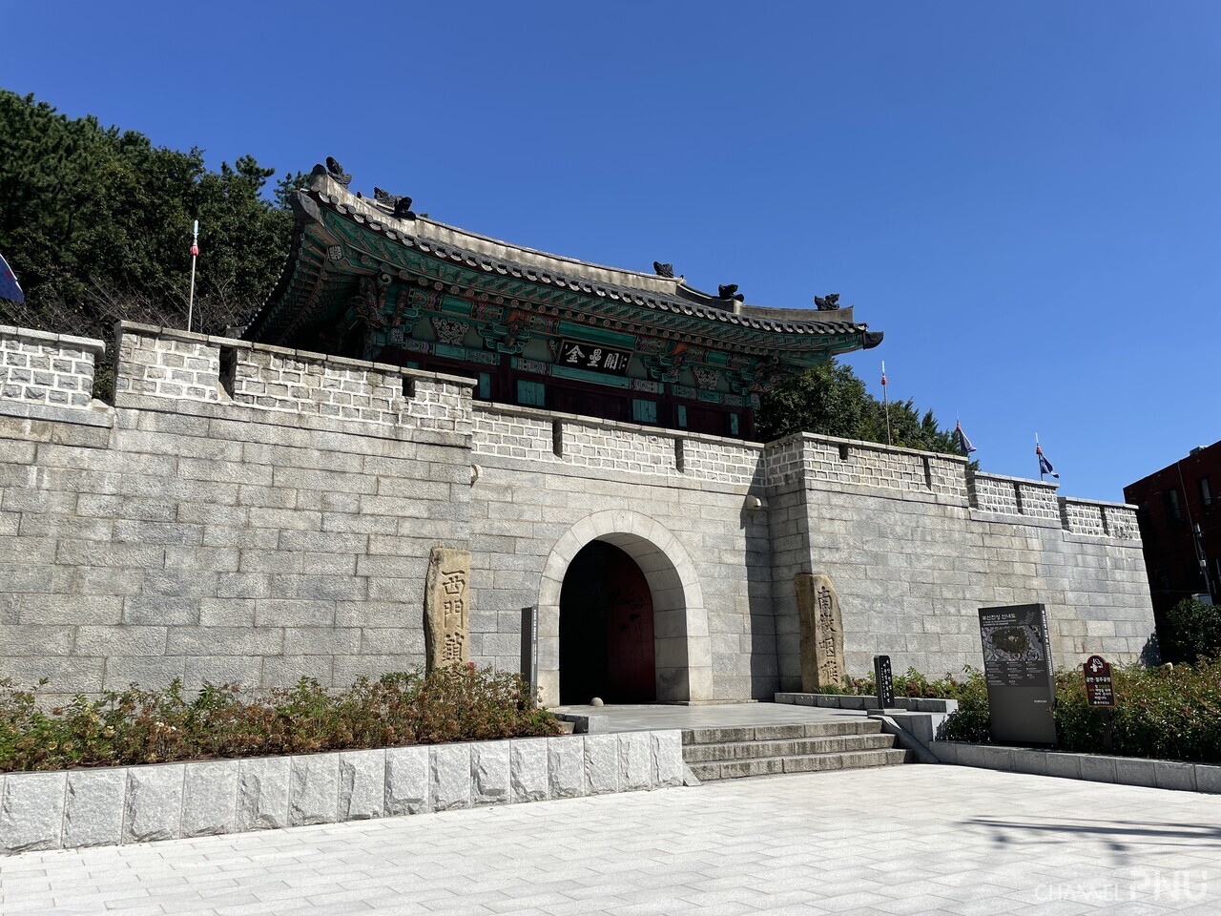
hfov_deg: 67.3
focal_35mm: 26
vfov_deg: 53.1
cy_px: 458
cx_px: 610
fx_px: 917
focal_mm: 4.2
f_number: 1.6
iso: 32
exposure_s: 1/5291
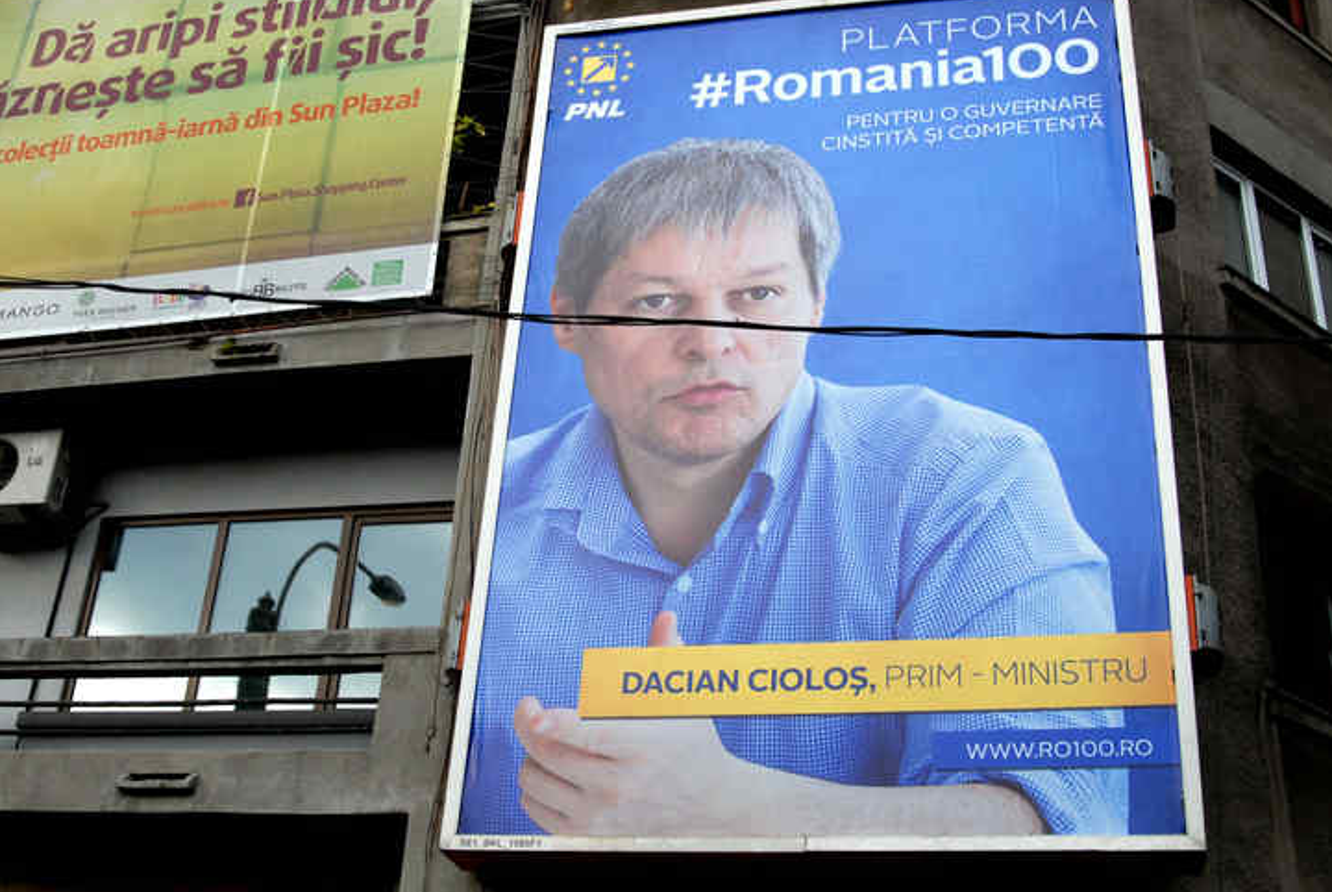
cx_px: 533
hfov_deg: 43.3
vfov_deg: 29.9
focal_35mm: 45
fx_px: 1667
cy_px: 398
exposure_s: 1/160
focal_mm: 24
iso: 100
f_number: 6.3
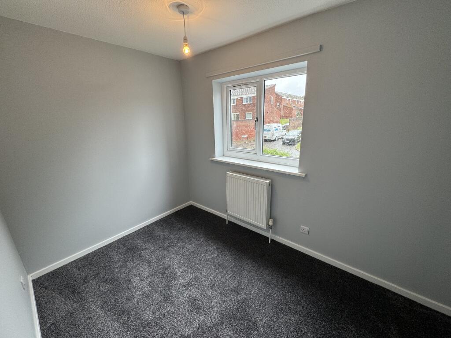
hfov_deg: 102.1
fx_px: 182
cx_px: 226
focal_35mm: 14
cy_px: 169
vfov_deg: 85.7
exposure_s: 1/100
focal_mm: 2.22
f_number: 2.2
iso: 80
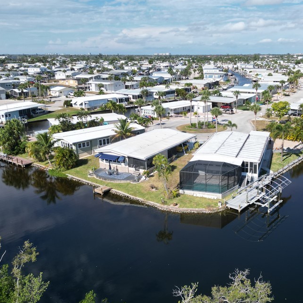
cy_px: 147
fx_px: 337
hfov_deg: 47.6
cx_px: 204
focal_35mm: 34
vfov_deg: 48.4
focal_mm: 6.72
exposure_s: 1/3200
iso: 120
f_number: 1.7
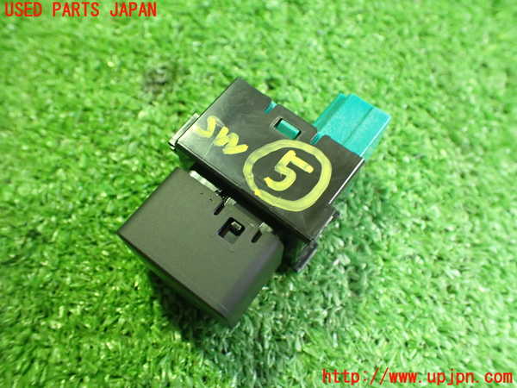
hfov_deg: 60.0
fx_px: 448
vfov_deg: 46.8
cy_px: 194
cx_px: 258
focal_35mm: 30
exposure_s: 1/30
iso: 800
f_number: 2.3
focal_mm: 5.4
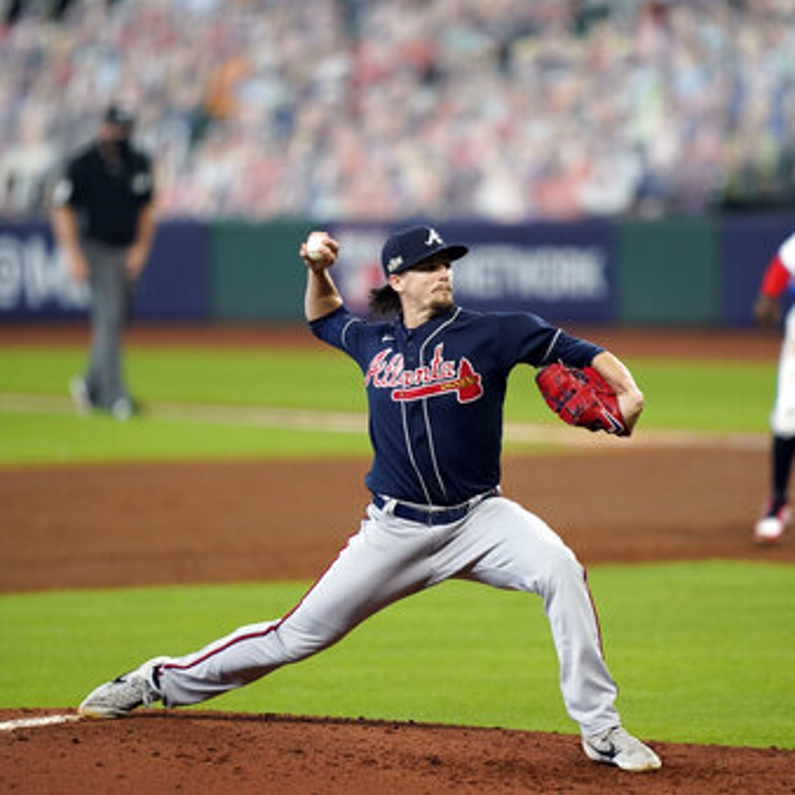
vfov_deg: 3.4
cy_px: 398
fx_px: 13355
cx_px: 462
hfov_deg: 3.4
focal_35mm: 514
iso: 2500
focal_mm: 400
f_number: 2.8
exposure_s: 1/2000
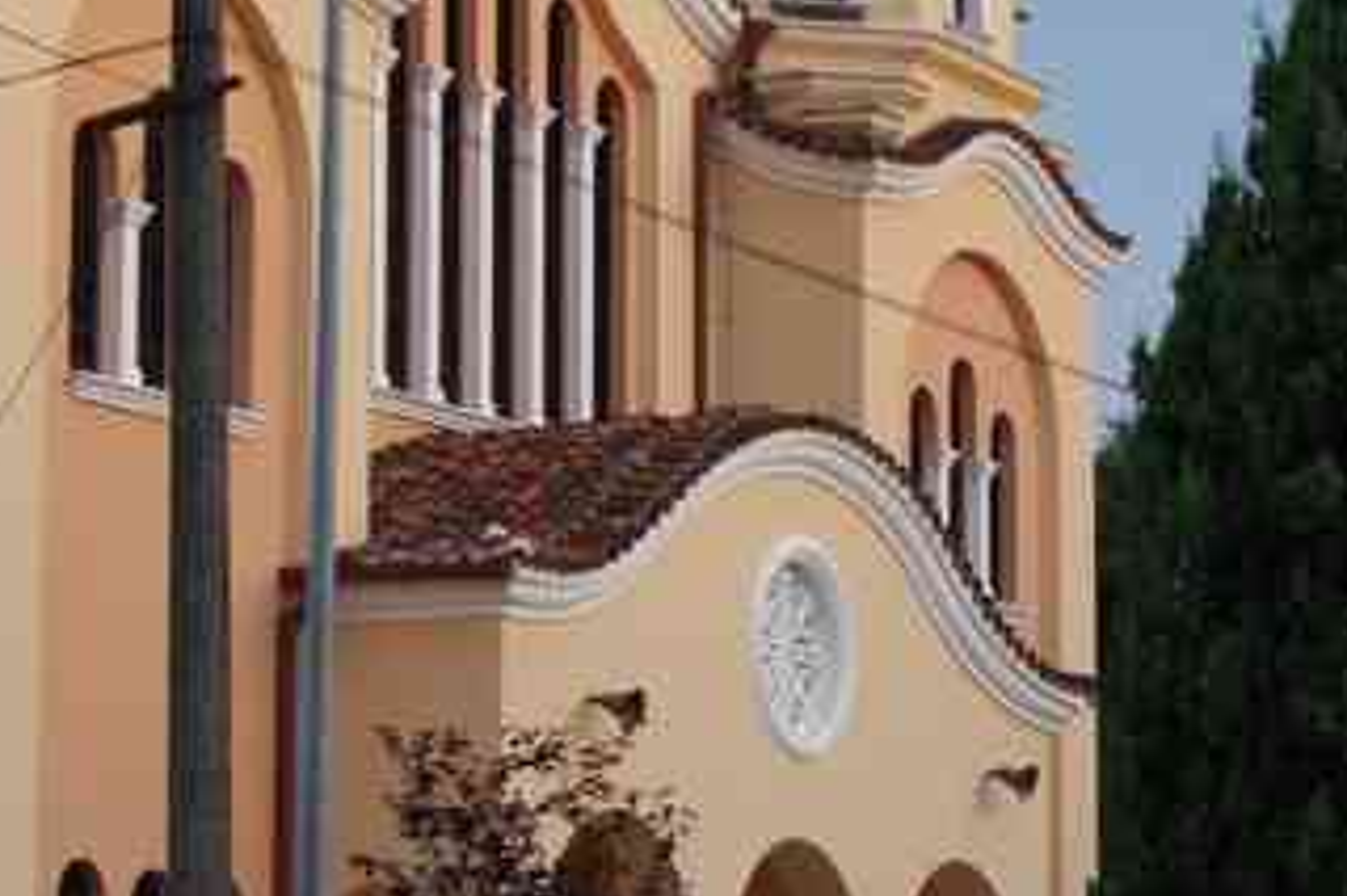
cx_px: 785
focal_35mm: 153
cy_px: 454
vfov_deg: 9.0
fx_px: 5722
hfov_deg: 13.4
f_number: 6.3
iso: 3200
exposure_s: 1/60
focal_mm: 32.5
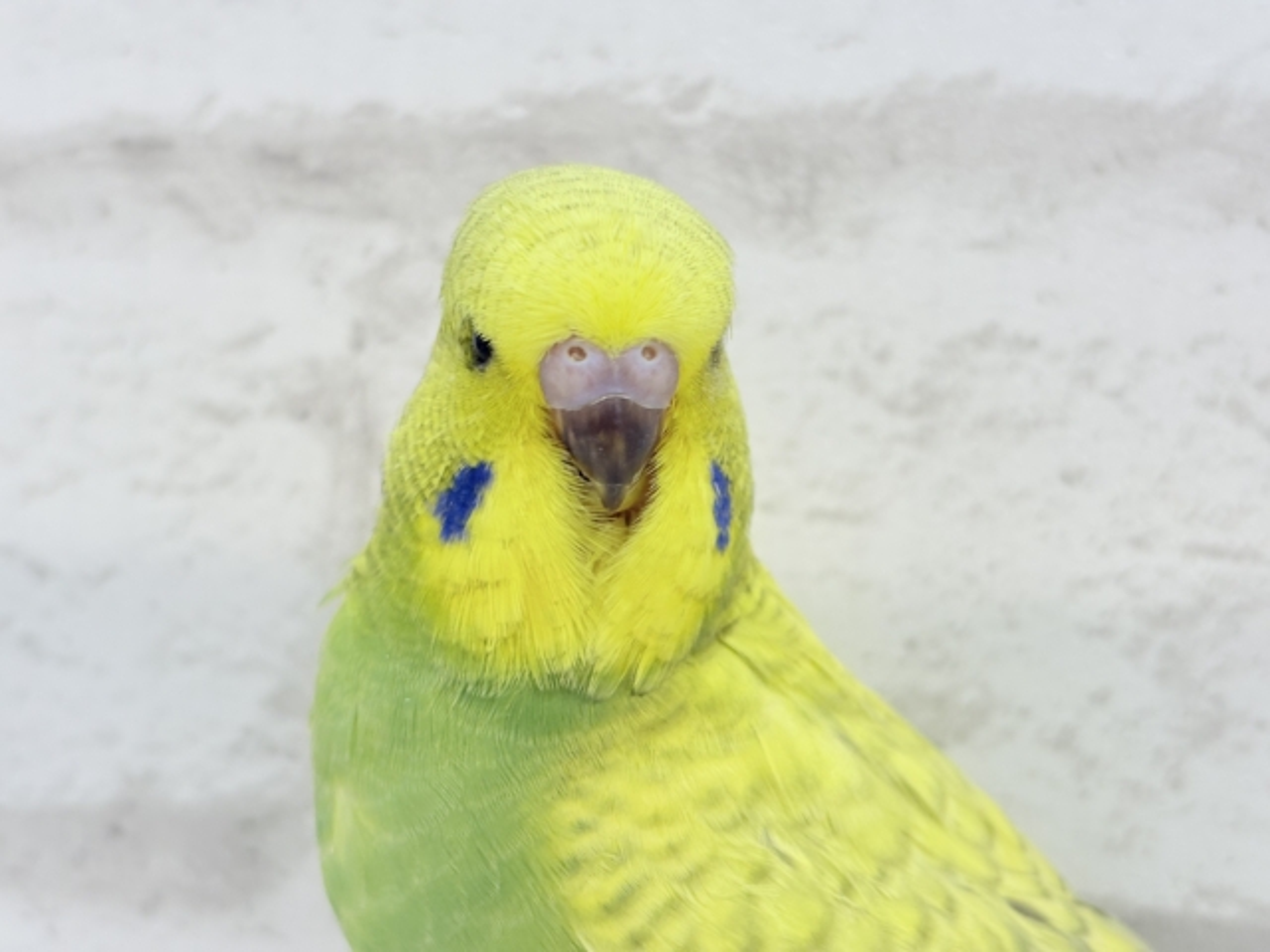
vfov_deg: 28.0
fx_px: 1908
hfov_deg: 36.8
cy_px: 476
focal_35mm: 52
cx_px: 635
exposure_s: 1/100
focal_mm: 5.96
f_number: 1.6
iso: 80
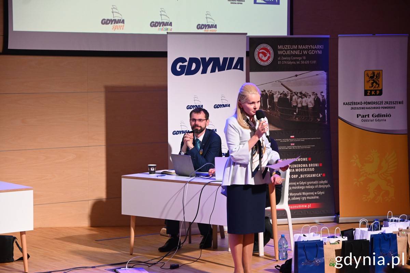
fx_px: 1196
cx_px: 205
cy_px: 136
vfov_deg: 13.0
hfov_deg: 19.5
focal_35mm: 105
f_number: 4
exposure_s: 1/80
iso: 1600
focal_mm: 70
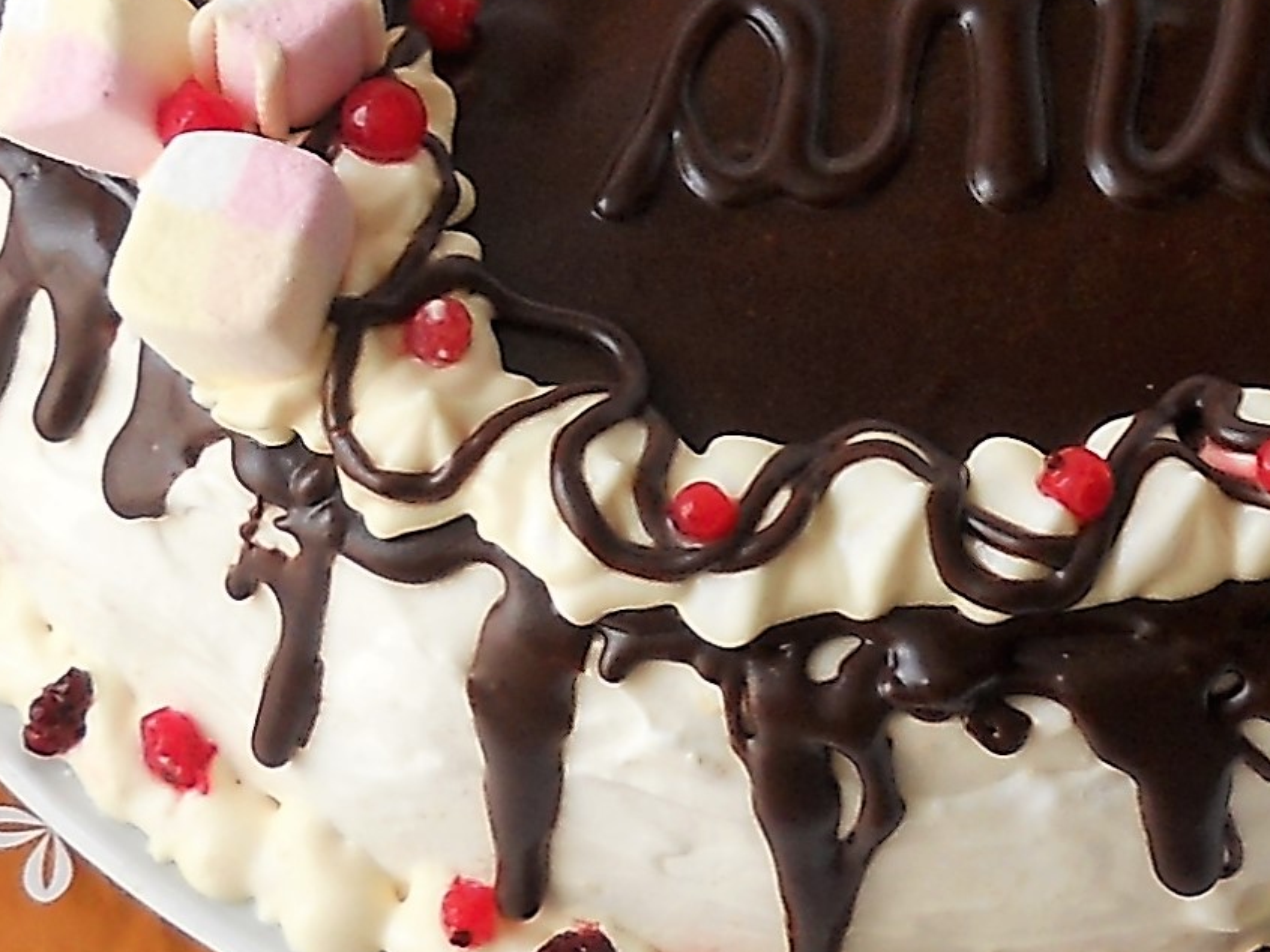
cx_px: 956
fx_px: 4328
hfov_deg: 16.6
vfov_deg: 12.4
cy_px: 3
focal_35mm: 118
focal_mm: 6.72
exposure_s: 1/80
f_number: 3.1
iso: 80
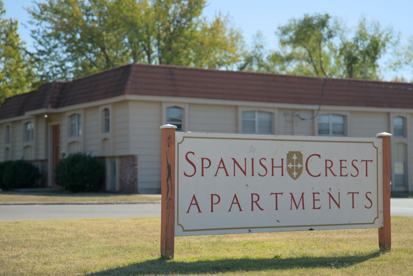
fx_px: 803
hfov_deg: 28.8
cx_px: 206
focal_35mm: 70
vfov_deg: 19.5
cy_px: 138
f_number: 2.8
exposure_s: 1/1000
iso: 100
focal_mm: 70
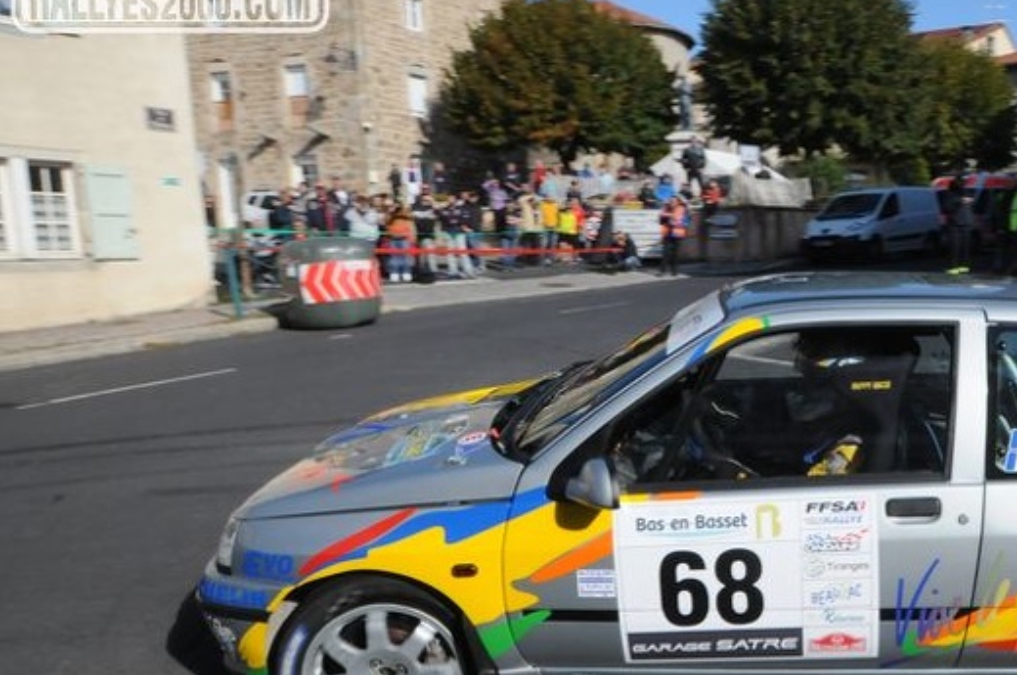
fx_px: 903
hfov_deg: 55.7
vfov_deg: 40.8
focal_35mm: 32
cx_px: 773
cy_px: 398
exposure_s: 1/500
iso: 1000
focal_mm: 14
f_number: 16
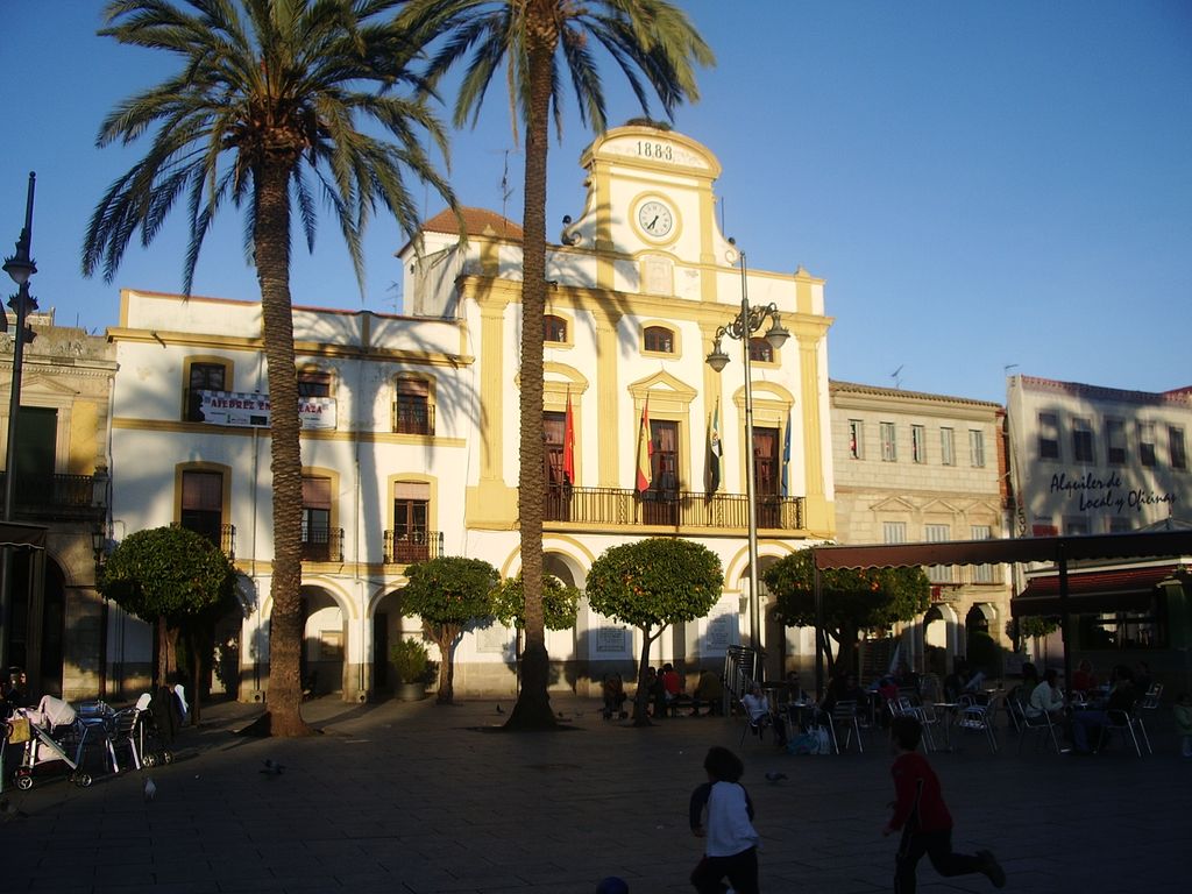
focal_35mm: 35
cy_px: 447
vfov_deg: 40.7
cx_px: 596
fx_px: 1205
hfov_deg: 52.6
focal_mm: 5.8
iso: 50
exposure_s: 1/250
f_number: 4.3
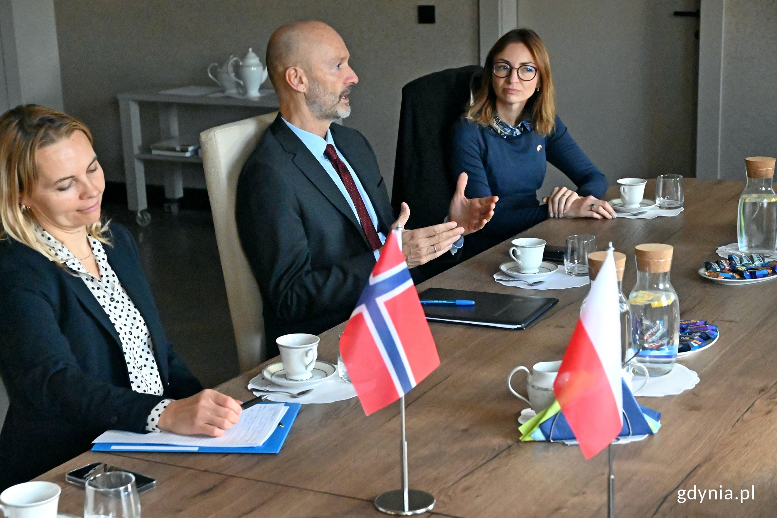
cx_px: 388
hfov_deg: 29.9
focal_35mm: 68
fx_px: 1457
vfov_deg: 20.2
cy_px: 259
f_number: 5
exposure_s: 1/1000
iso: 16000
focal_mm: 45
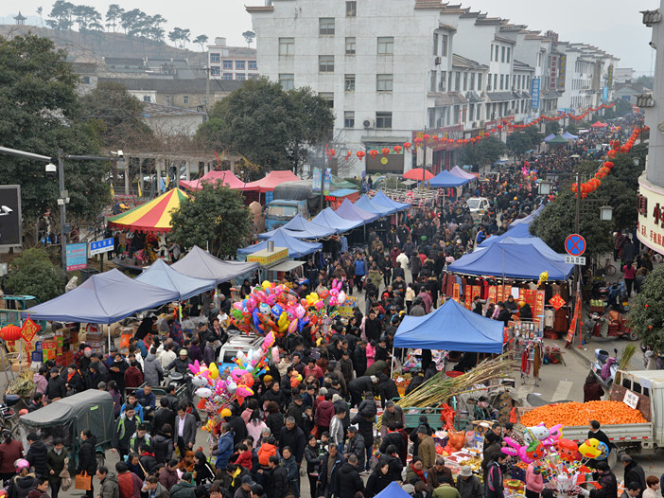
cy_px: 249
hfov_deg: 33.8
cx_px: 310
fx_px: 1093
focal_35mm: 57
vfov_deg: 25.6
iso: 800
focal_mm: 52
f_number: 9
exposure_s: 1/320
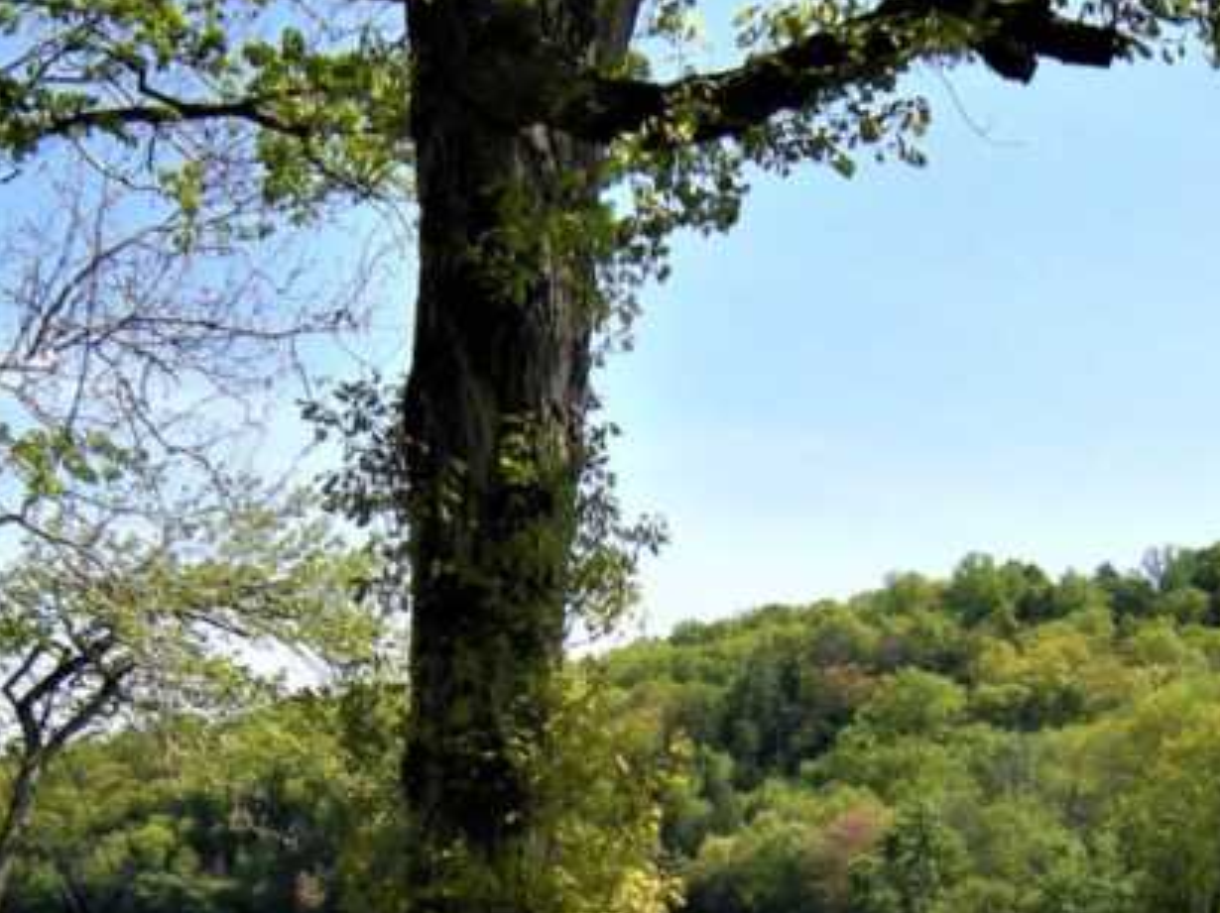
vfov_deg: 19.8
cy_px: 1065
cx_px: 610
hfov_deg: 27.8
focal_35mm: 70
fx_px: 2466
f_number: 5.6
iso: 64
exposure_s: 1/238
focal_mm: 4.7
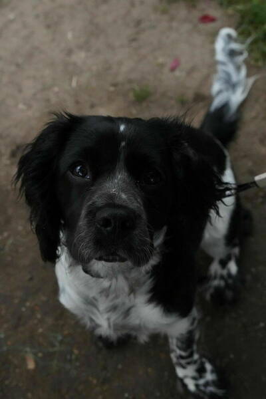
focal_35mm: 70
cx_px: 133
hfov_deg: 19.5
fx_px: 776
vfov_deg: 28.8
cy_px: 200
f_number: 10
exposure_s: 1/3200
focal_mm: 70
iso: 12800
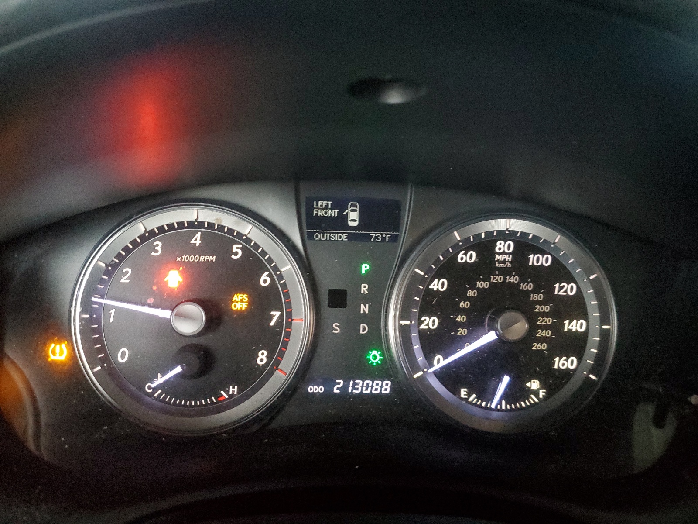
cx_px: 349
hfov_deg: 67.3
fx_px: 524
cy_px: 262
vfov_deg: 53.1
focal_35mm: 26
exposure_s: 1/17
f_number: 1.5
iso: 576
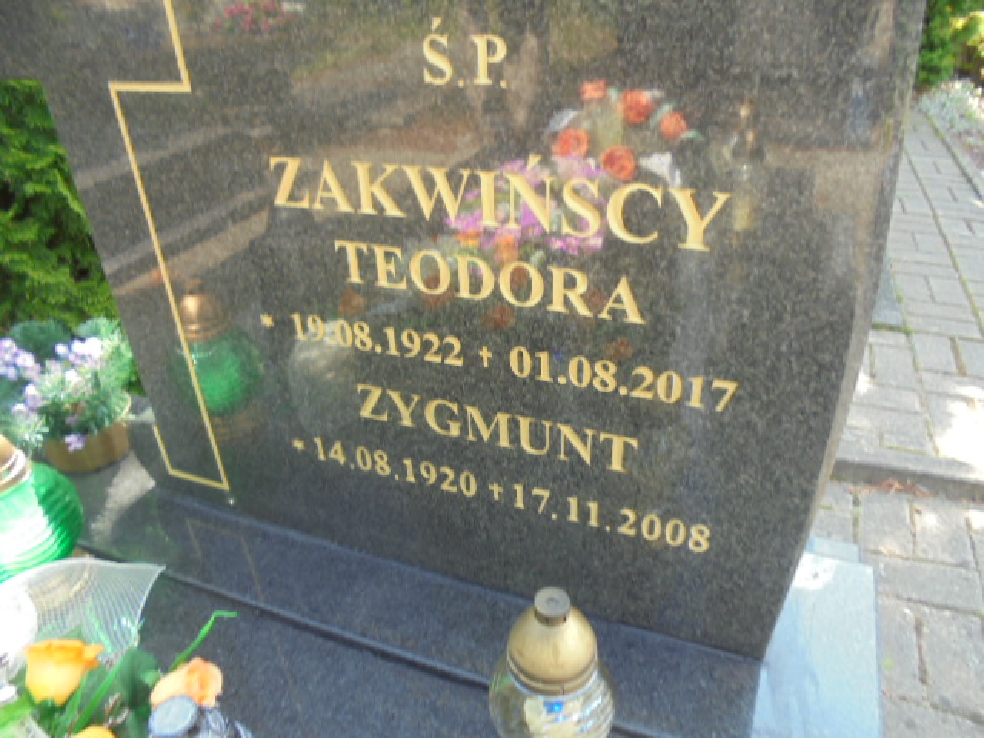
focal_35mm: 26
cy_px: 369
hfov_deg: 67.3
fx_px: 739
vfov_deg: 53.1
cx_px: 492
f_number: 3.5
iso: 100
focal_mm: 4.6
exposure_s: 1/80
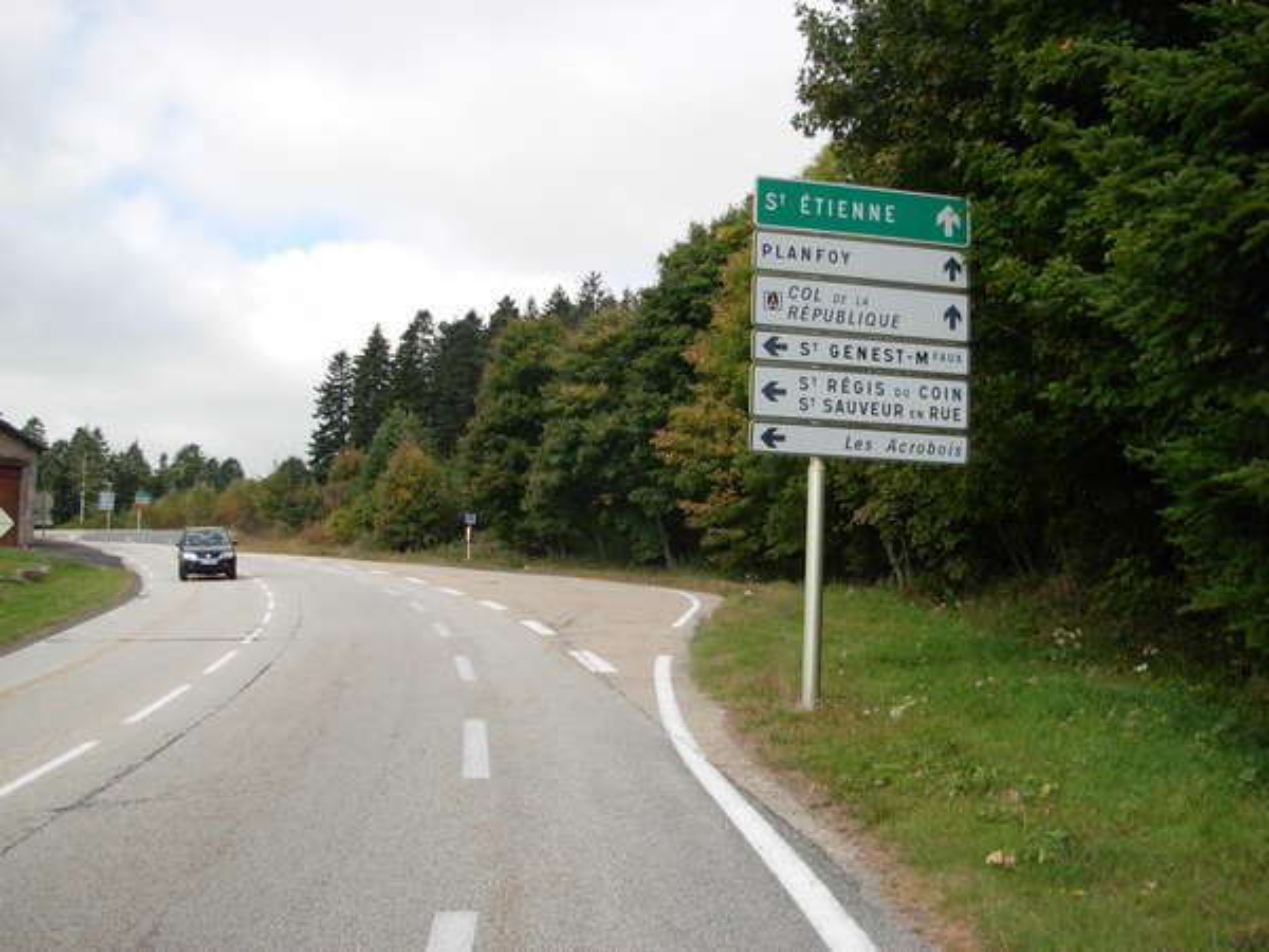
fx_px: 1393
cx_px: 634
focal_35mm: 38
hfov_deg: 49.0
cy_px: 476
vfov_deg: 37.7
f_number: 2.9
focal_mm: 6.3
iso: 79
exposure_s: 1/645
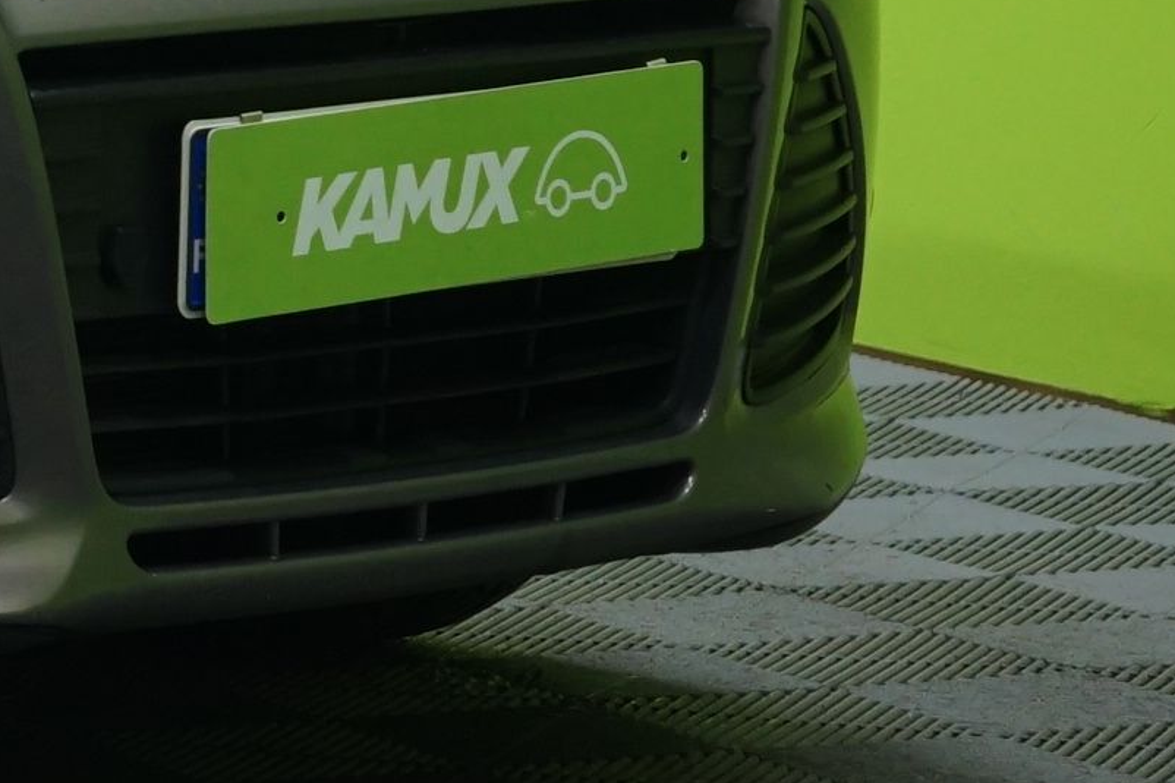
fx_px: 8972
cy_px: -491
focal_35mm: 275
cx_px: -1458
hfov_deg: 7.1
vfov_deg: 4.9
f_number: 5
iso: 1000
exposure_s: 1/20
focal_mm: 56
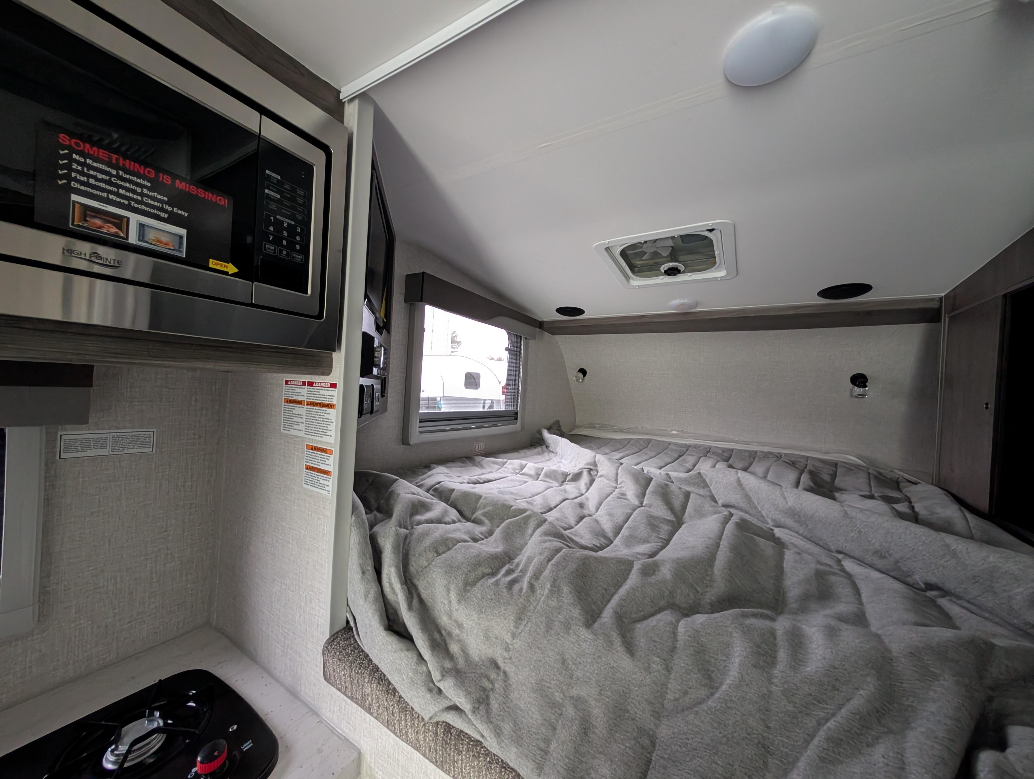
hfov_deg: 110.5
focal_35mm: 12
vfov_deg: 94.6
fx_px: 359
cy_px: 390
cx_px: 517
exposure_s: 1/23.8
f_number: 1.7
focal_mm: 2.02
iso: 308
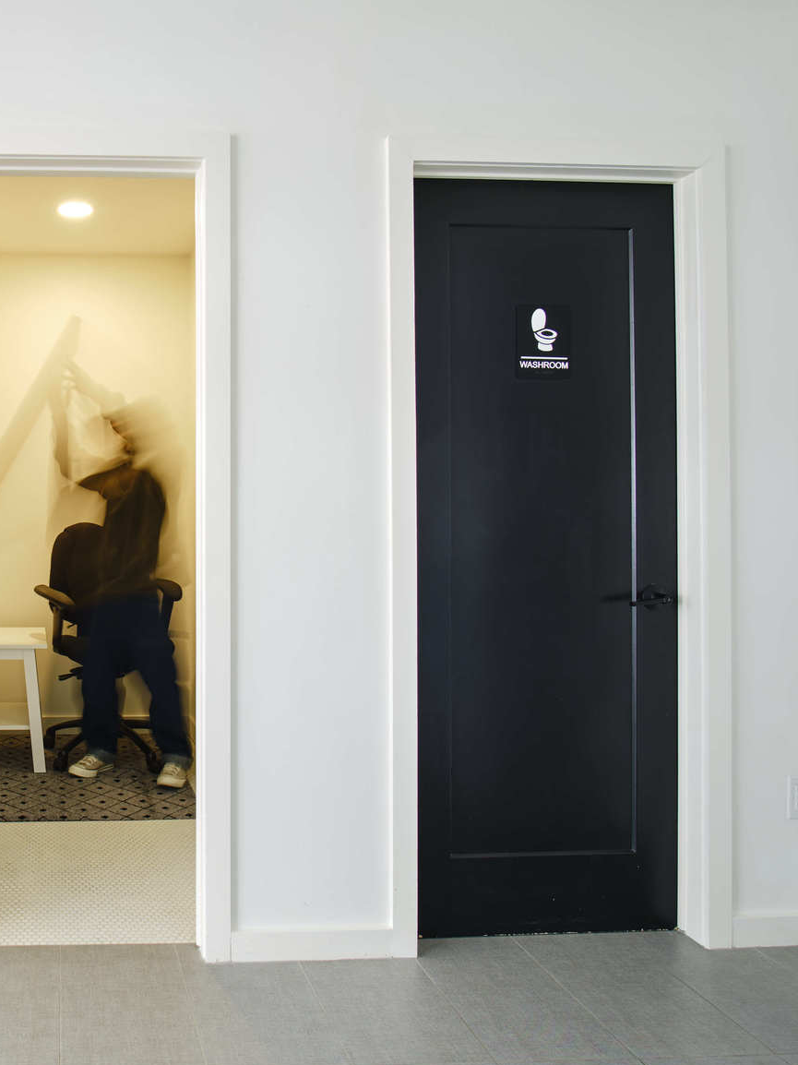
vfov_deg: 65.3
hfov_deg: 45.9
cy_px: 539
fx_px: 830
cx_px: 65
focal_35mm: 27
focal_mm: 12
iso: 80
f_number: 7.1
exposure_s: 1/2
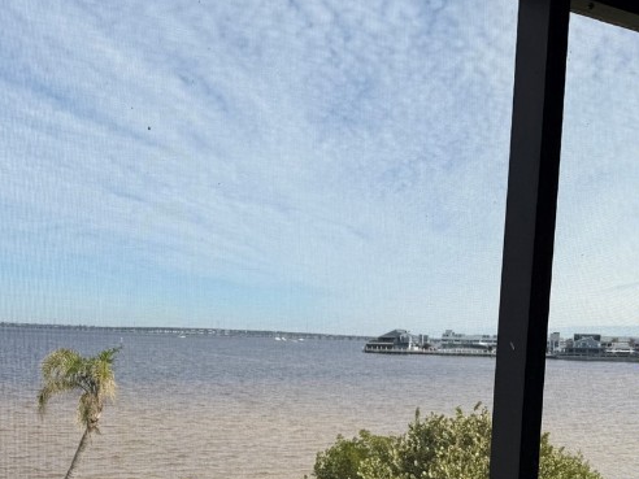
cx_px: 281
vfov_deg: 28.0
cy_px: 431
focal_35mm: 50
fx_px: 923
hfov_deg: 38.1
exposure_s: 1/3759
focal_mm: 6.76
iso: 80
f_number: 1.78
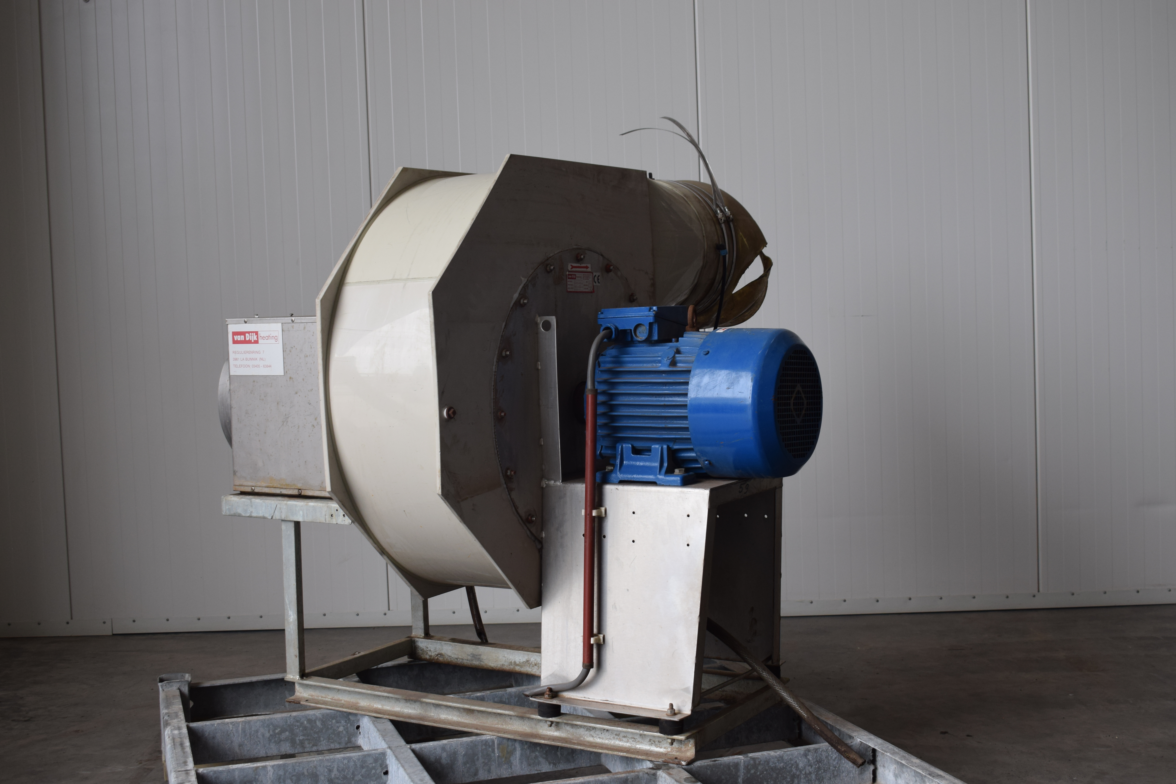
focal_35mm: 44
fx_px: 1421
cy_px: 392
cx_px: 588
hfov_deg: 45.0
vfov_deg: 30.8
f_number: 7.1
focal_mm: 29
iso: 400
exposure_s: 1/160
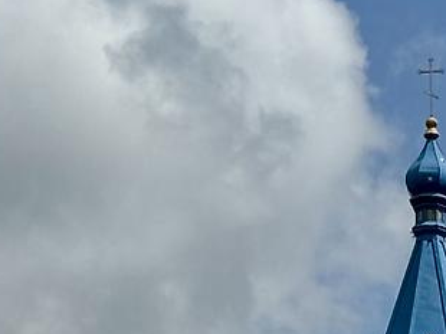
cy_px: 528
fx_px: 2395
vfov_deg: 7.8
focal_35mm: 186
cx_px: 430
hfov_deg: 10.6
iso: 80
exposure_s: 1/12500
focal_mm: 6.76
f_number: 1.78
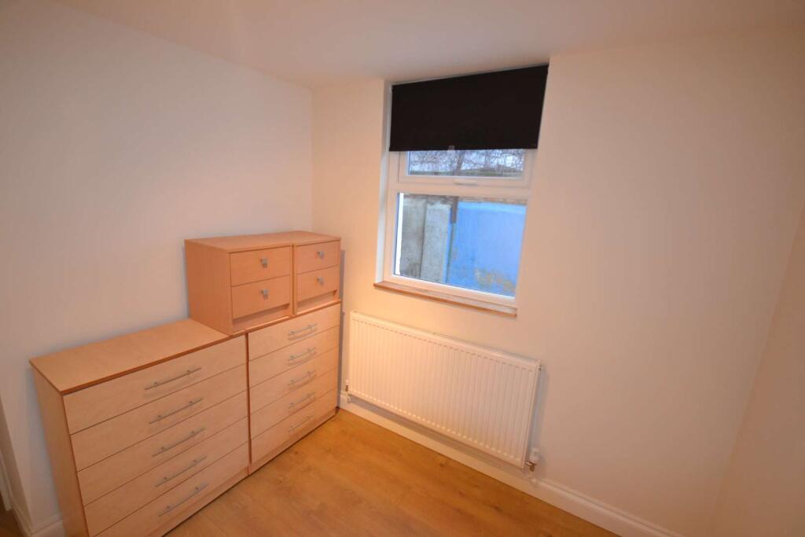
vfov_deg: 77.3
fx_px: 335
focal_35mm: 15
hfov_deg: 100.4
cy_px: 268
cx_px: 402
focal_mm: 10
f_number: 4
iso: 1100
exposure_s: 1/60
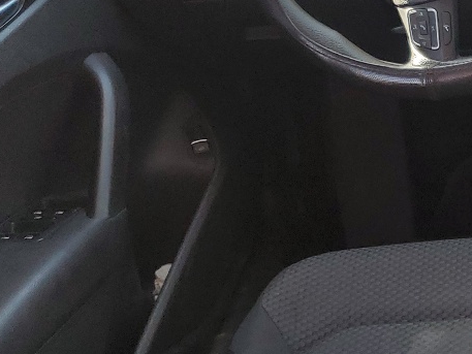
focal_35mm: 91
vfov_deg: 16.1
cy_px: 297
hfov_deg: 18.4
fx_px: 1241
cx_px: 762
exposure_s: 1/161
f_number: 1.5
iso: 50
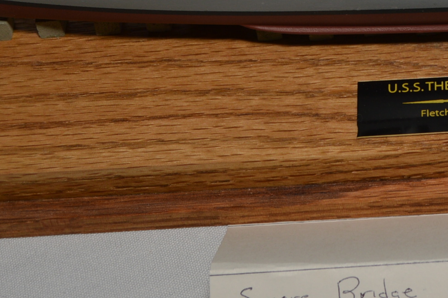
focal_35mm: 138
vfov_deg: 9.8
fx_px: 1716
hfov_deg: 14.5
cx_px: 520
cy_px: -50
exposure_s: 1/60
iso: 100
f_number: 8
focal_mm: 30
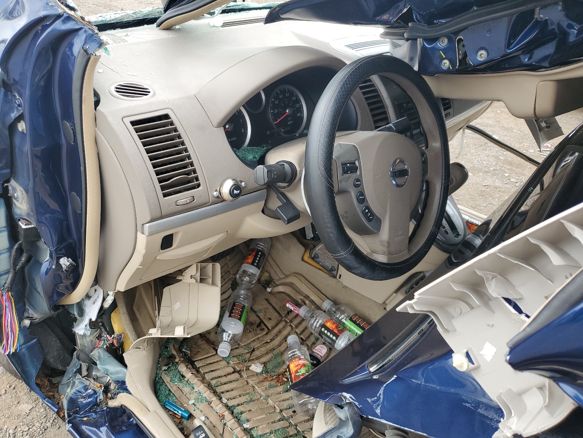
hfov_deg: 67.3
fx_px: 438
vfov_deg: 53.1
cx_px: 292
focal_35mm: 26
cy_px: 219
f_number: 1.5
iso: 50
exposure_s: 1/455
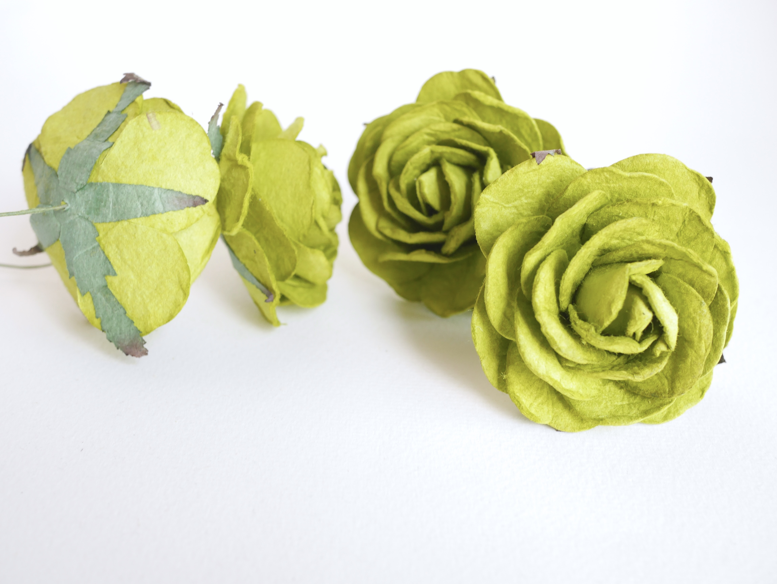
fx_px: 898
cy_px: 292
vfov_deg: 36.0
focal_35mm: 40
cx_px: 388
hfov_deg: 46.8
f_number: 4
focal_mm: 20
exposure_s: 1/25
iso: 800
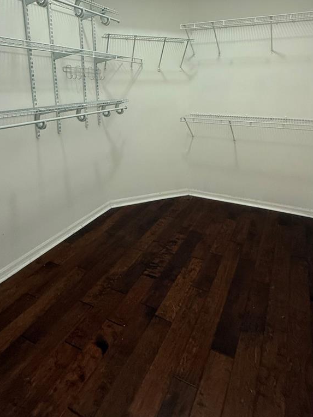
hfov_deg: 60.8
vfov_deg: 73.1
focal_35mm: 22
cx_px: 181
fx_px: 265
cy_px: 126
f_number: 2.2
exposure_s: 1/60
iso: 320
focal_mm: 2.22
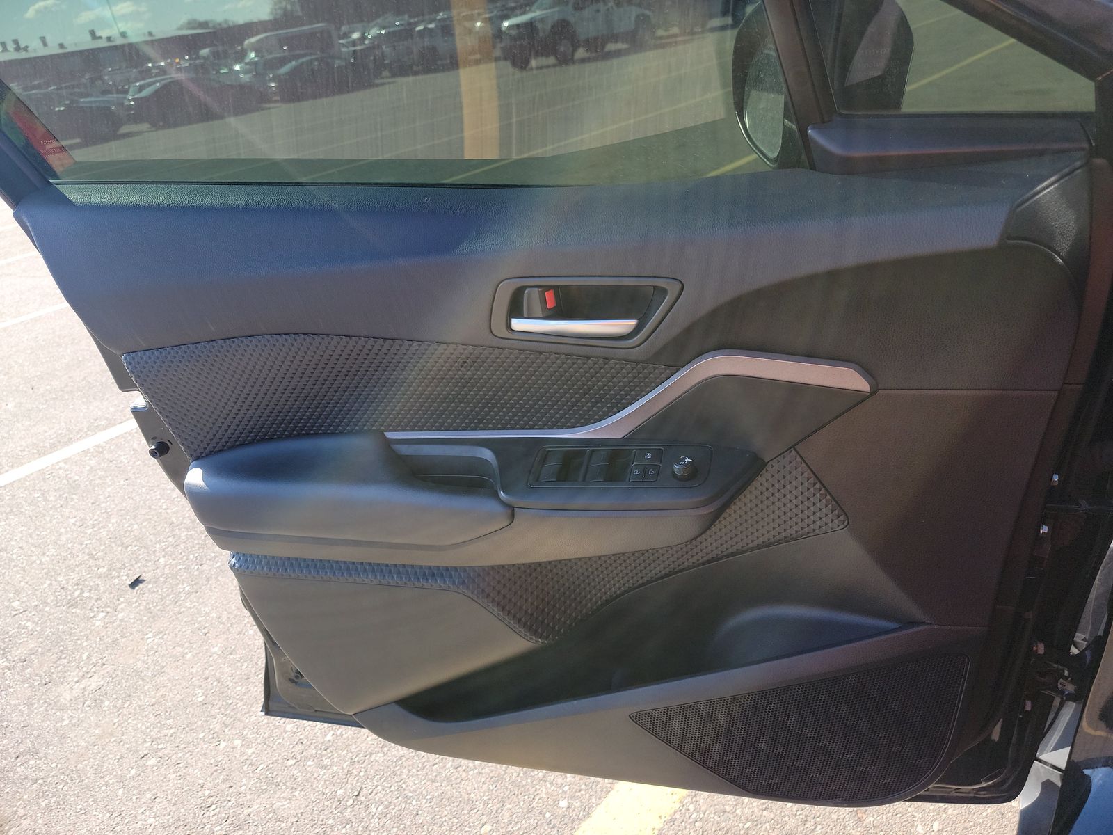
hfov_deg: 71.6
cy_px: 418
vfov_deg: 56.8
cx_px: 556
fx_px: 772
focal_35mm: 24
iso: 50
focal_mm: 6.7
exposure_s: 1/186
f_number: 1.8
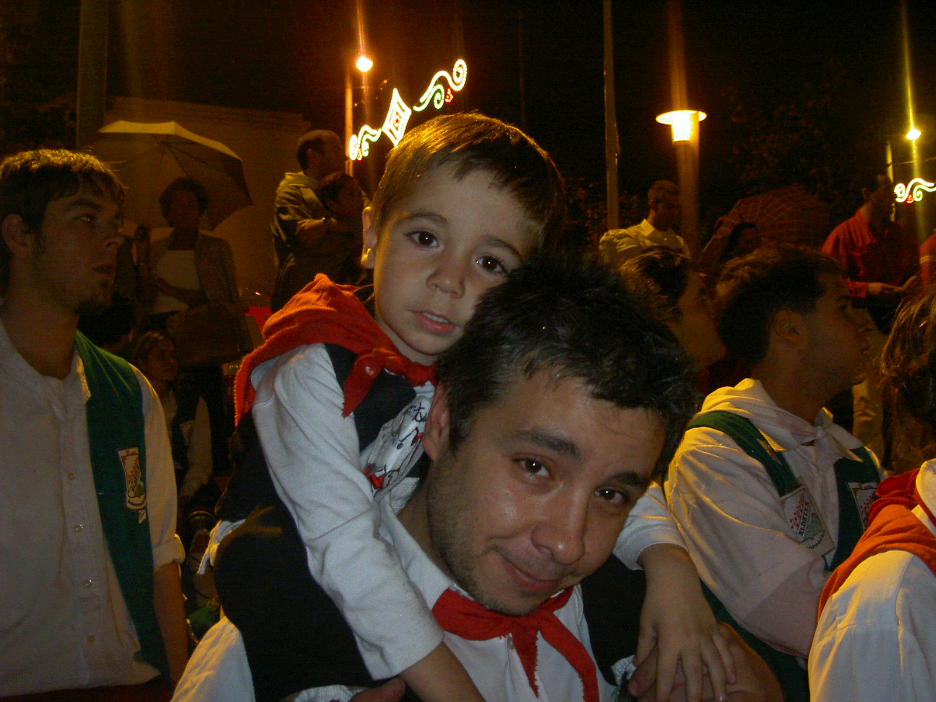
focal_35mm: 39
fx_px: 1055
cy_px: 351
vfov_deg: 36.8
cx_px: 468
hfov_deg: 47.9
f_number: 2.8
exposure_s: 1/59.5
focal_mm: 8
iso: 100
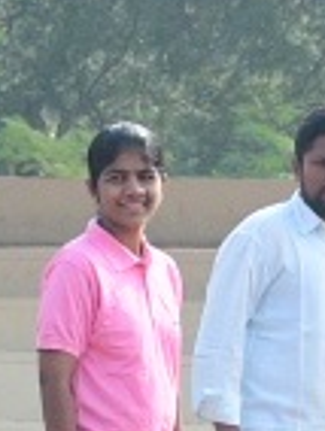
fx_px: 10646
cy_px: 331
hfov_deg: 1.7
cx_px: 1300
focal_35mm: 853
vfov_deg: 2.3
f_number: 4.8
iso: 800
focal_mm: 52
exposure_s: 1/2000
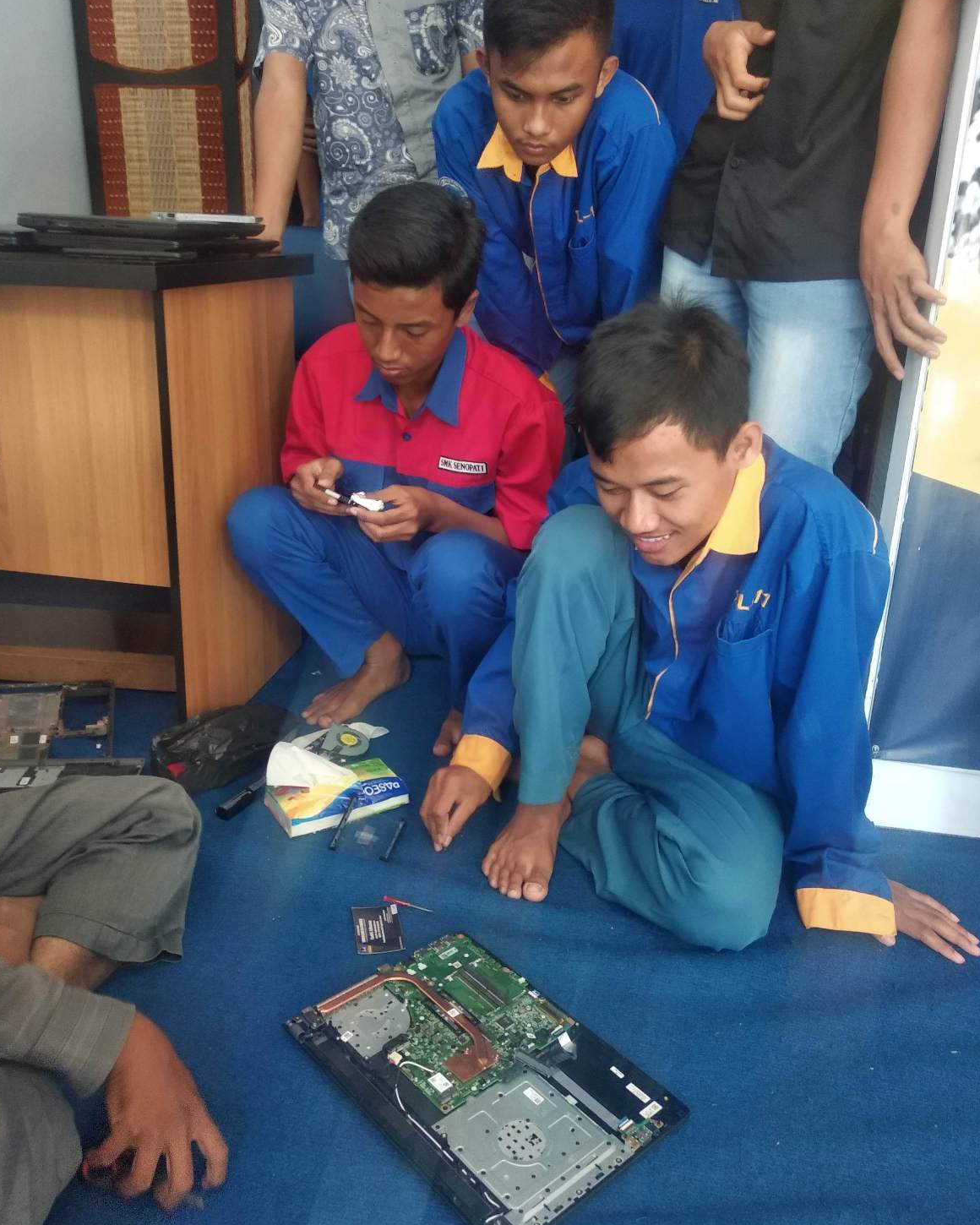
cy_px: 557
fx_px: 1015
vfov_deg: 62.1
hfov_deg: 51.5
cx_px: 488
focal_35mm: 28
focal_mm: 3.81
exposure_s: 1/25
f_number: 2.2
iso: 1000
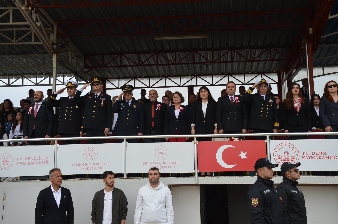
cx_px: 169
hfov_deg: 42.4
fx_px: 436
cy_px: 112
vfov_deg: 28.8
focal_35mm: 46
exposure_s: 1/250
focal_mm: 31
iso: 200
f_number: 8
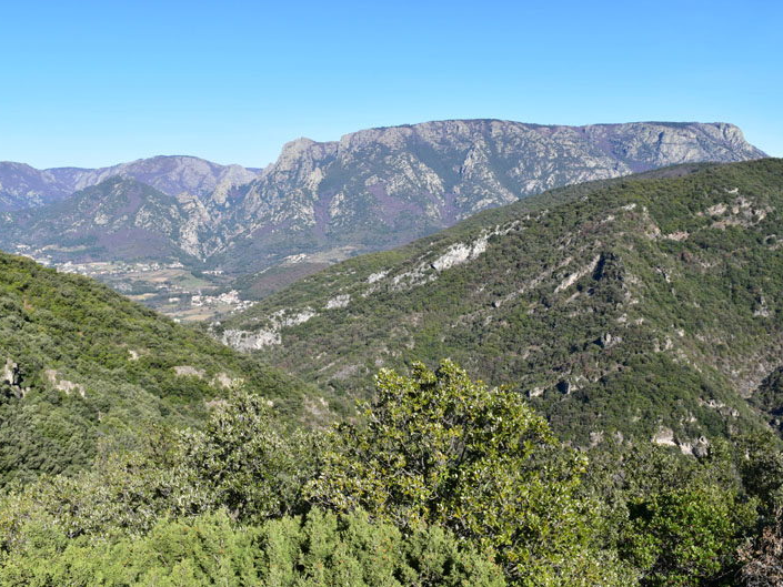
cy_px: 295
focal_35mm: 36
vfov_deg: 39.7
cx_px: 358
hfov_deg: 51.3
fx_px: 814
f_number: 16
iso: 400
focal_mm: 22
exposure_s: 1/250
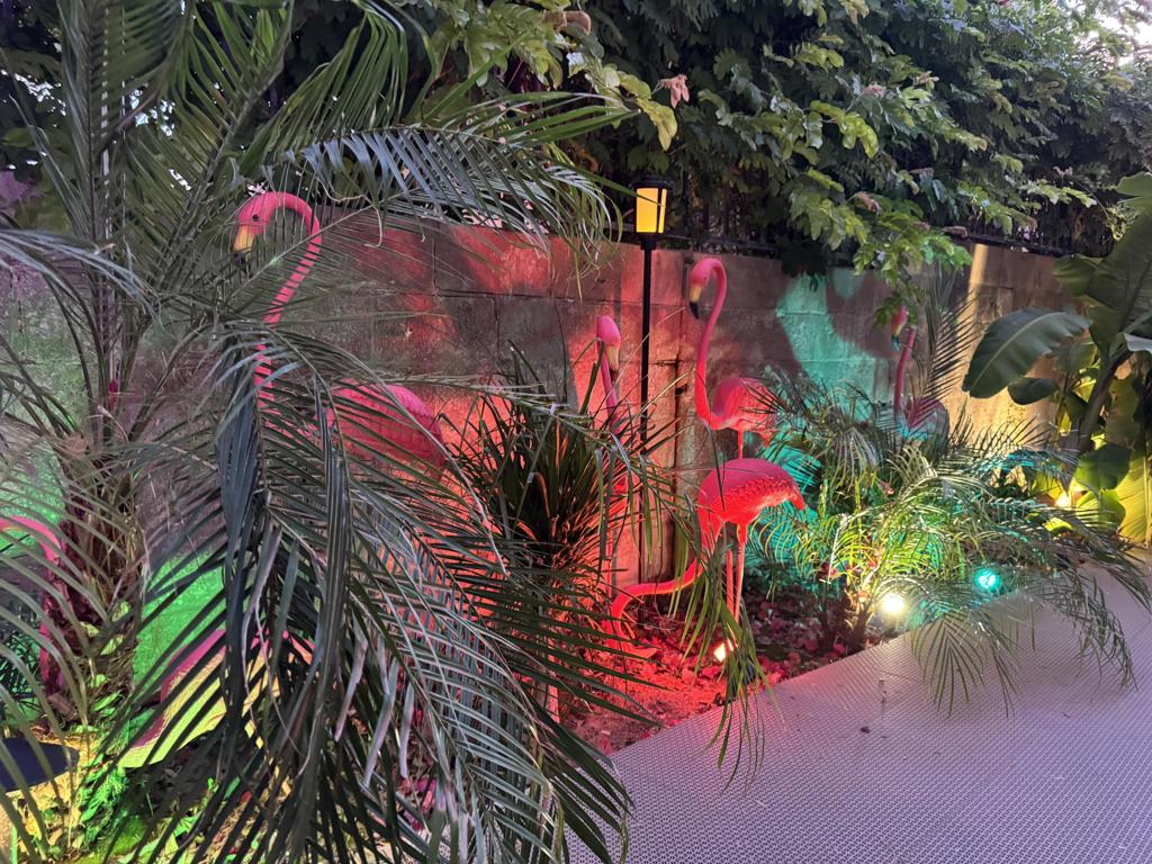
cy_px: 432
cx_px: 576
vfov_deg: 56.8
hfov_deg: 71.6
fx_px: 799
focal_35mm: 24
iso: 1000
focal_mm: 6.76
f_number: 1.78
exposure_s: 1/40
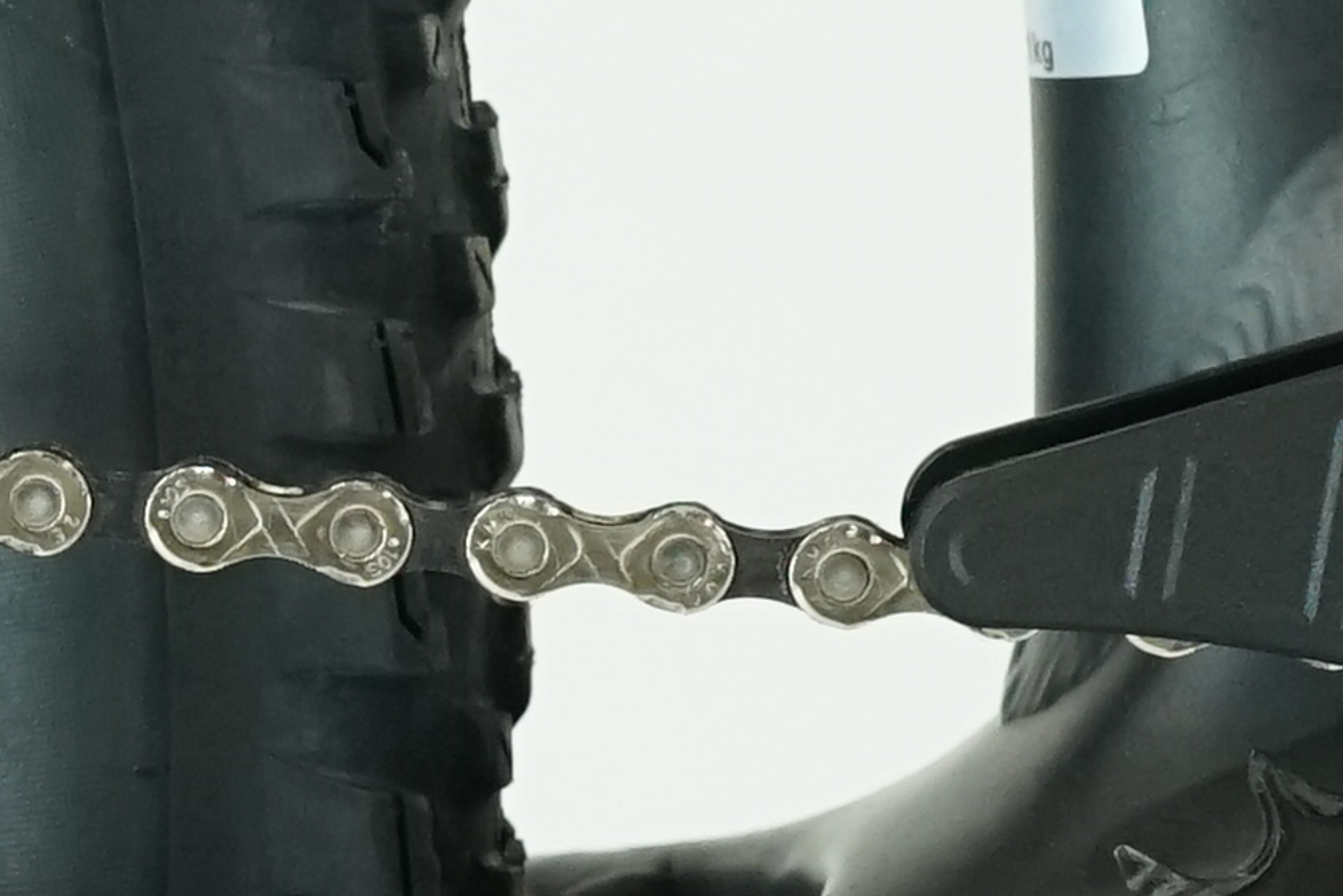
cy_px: 999
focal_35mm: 315
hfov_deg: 6.5
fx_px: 11752
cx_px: -308
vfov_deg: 4.4
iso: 1600
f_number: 5.6
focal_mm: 44
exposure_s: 1/200
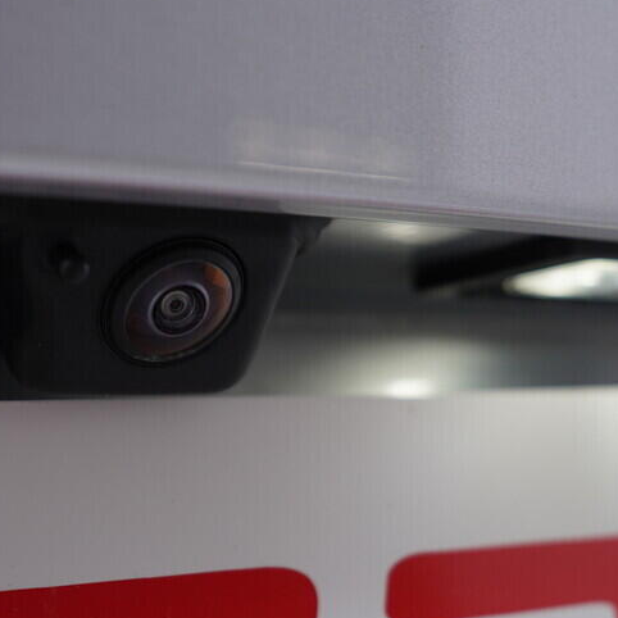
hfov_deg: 26.2
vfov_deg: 26.5
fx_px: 1313
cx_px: 172
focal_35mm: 65
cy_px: 326
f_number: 3.5
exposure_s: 1/60
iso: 125
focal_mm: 24
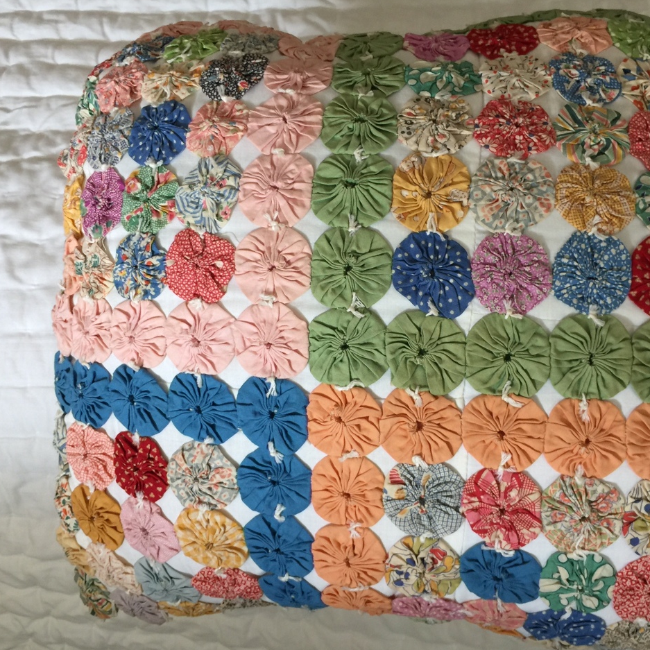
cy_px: 325
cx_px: 381
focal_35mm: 35
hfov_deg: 47.0
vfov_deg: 47.2
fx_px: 744
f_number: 2.2
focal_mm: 4.15
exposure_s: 1/15
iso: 32
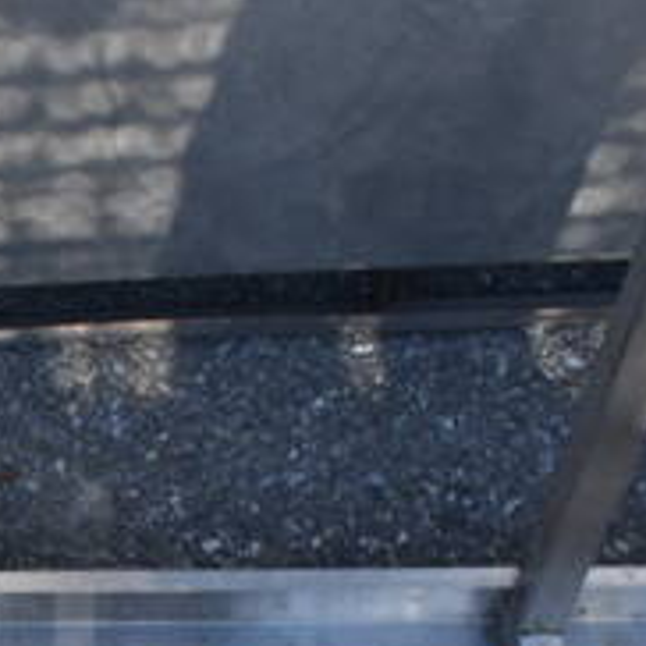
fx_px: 1626
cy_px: 657
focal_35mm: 77
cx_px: -135
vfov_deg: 21.6
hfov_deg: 20.9
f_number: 6.3
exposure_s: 1/250
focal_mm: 18
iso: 200
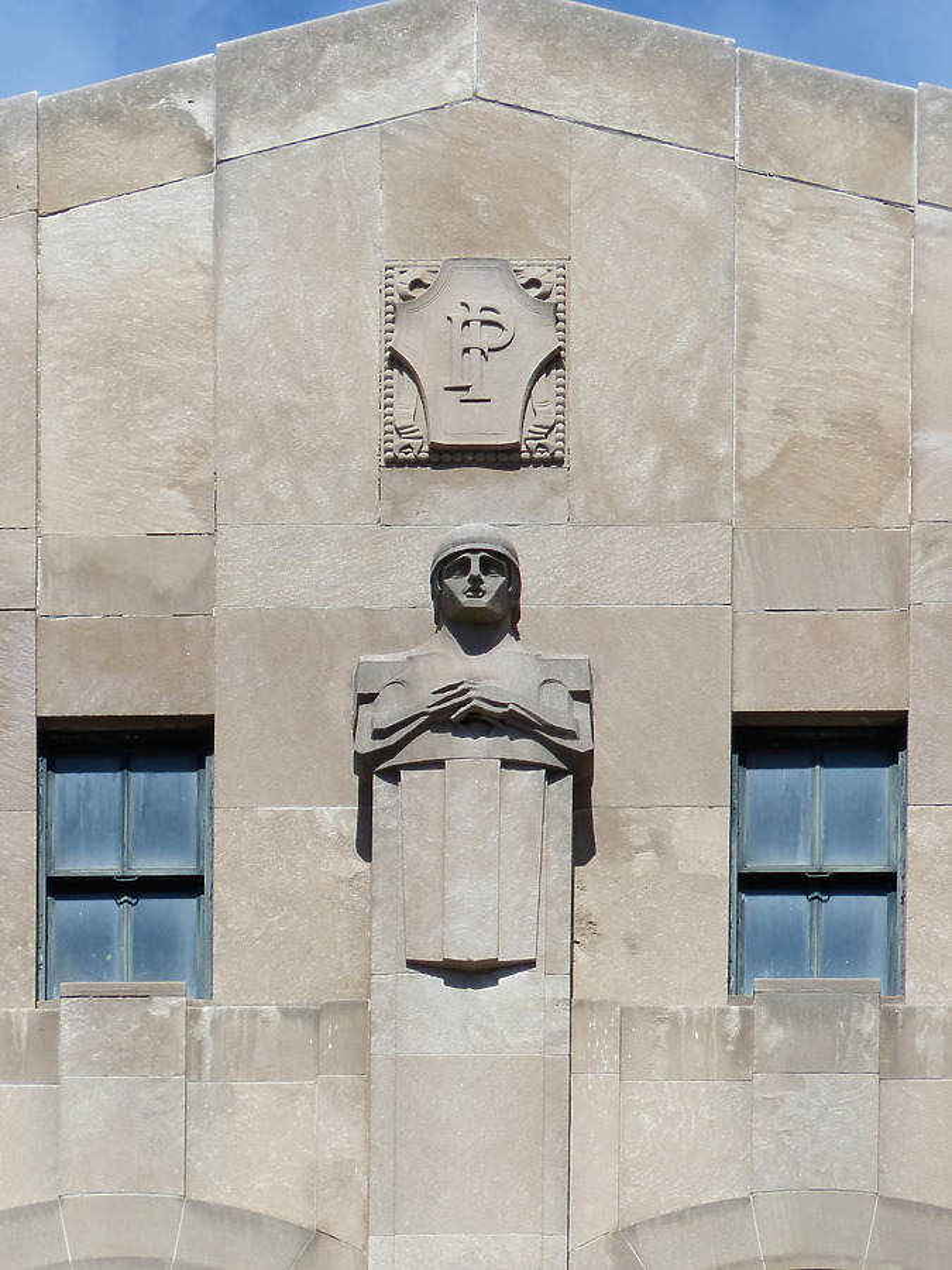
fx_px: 21928
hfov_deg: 2.5
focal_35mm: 598
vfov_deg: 3.3
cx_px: 476
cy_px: 635
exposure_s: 1/1600
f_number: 4.5
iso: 100
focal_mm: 107.6
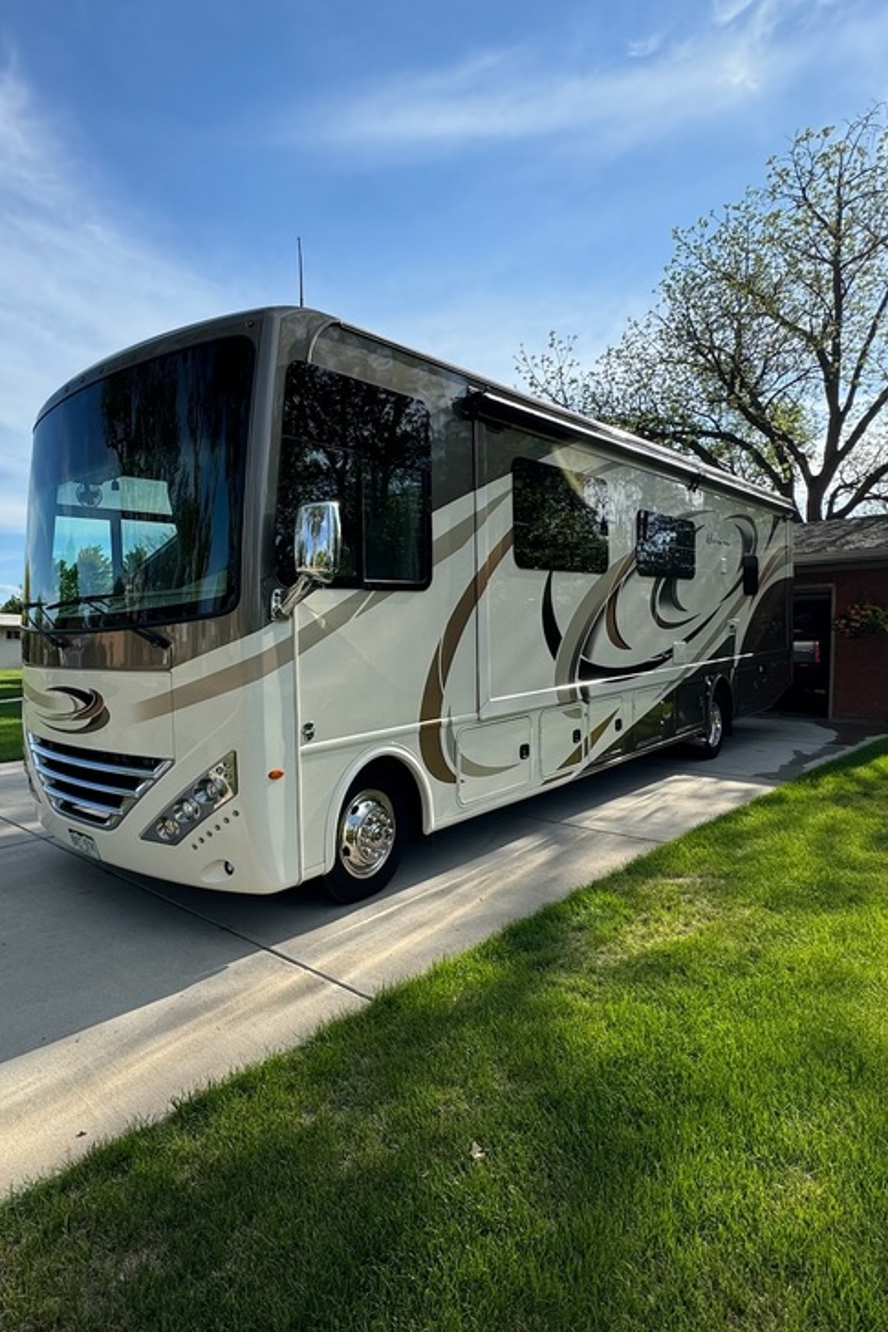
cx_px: 280
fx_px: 740
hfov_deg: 60.1
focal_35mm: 20
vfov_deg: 84.0
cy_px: 675
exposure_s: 1/980
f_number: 2.2
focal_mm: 2.22
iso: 40
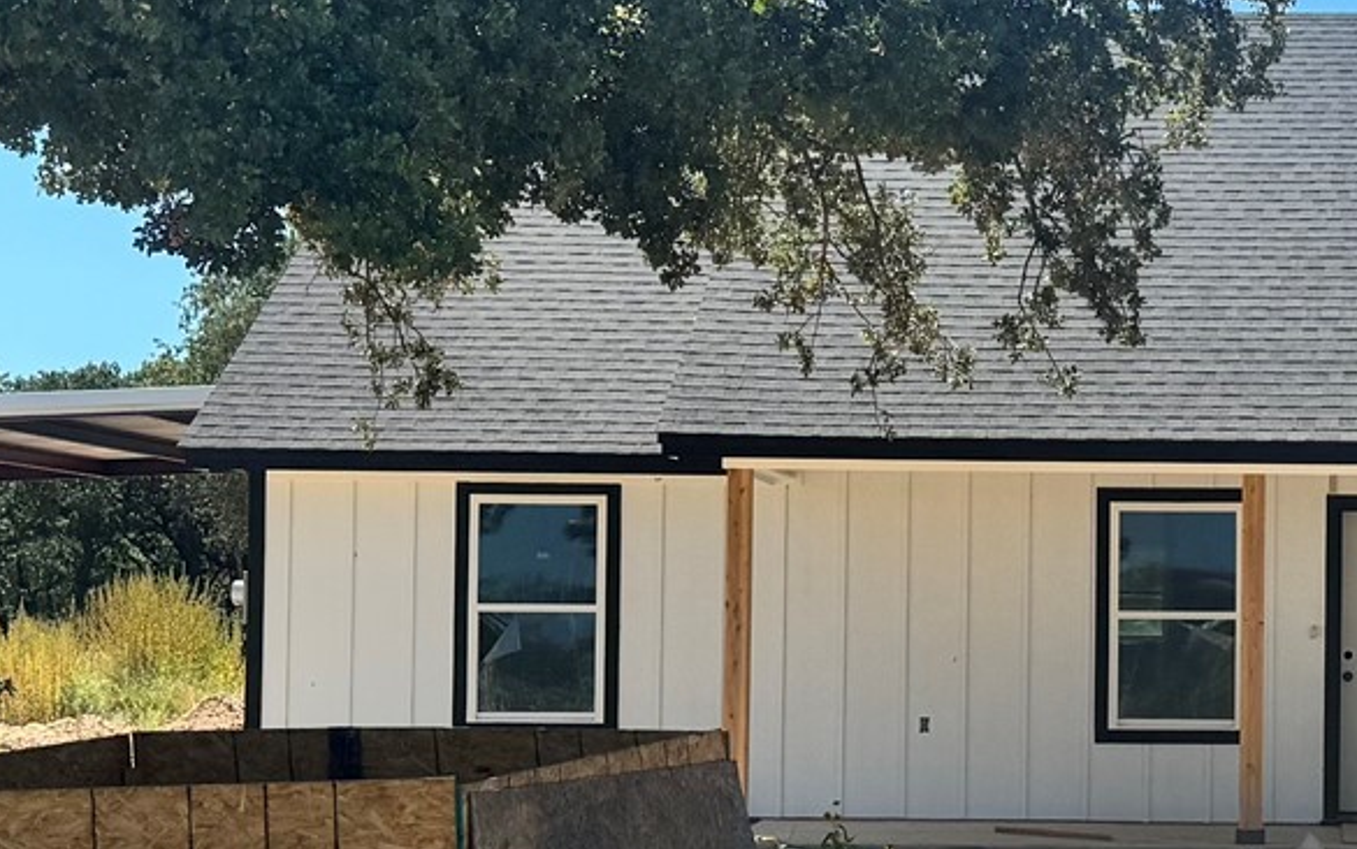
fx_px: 3292
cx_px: 1234
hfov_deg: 22.7
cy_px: 538
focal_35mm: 89
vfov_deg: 14.7
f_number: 1.78
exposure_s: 1/4950
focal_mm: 6.76
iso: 80
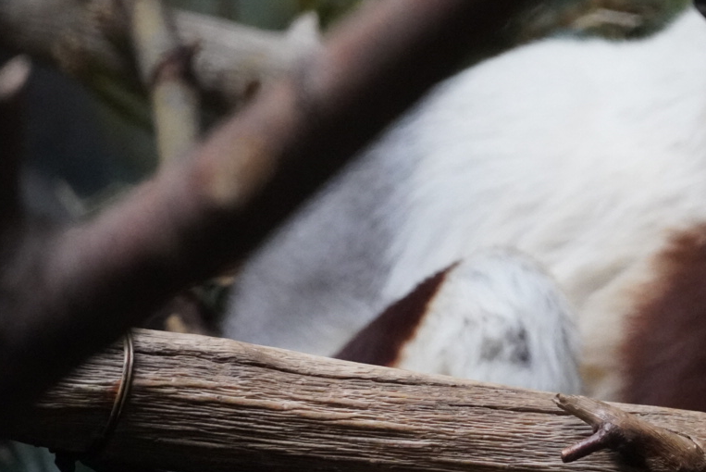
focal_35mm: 429
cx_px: 721
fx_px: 8420
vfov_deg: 3.2
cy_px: 169
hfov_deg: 4.8
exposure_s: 1/125
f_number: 5.6
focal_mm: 135
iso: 6400
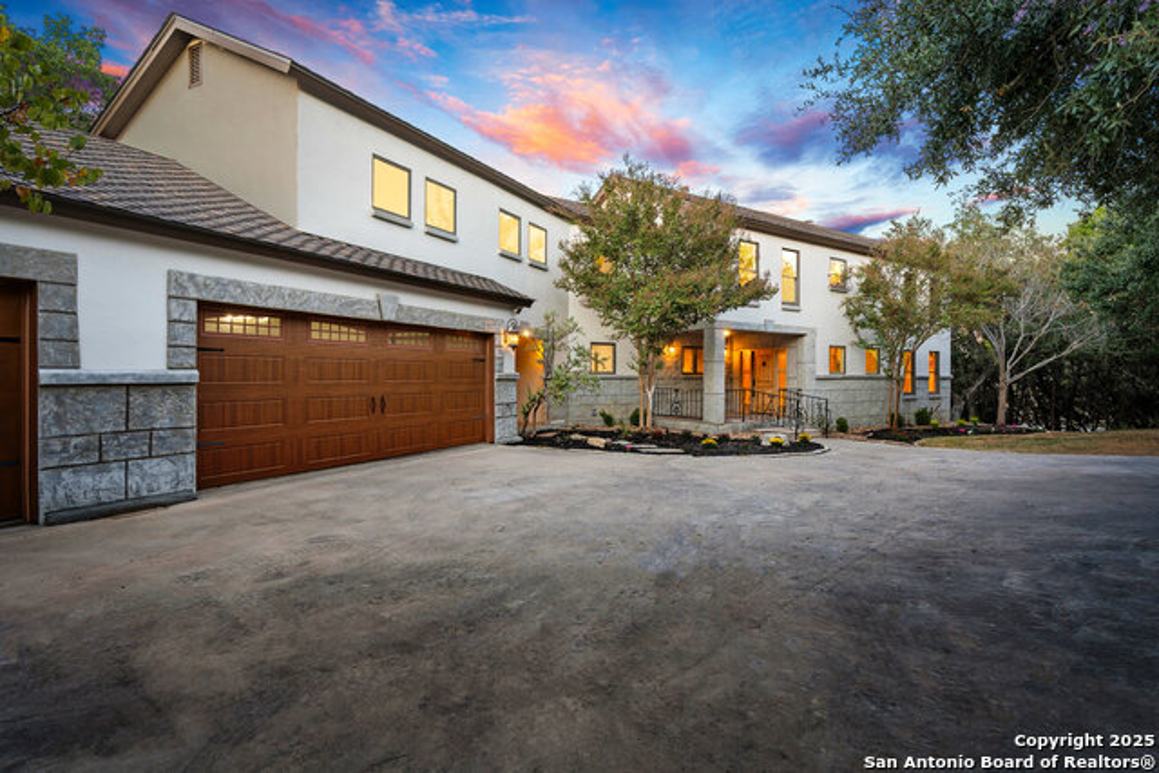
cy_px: 386
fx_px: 547
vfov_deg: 70.5
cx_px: 580
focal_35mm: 17
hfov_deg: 93.3
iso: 125
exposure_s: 1/4
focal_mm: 17
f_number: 7.1
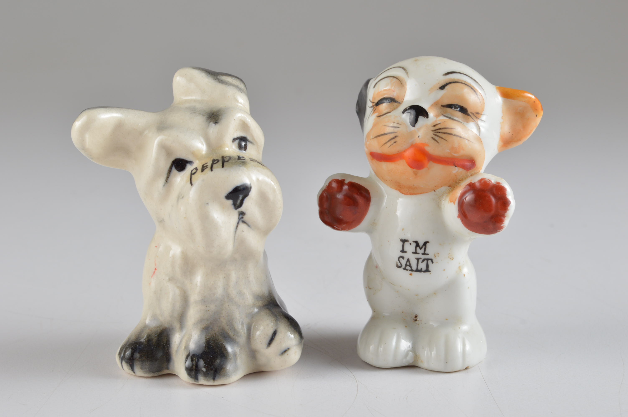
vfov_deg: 18.9
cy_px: 208
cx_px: 314
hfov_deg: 28.1
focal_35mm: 72
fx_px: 1255
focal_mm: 48
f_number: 13
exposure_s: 1/125
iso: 200
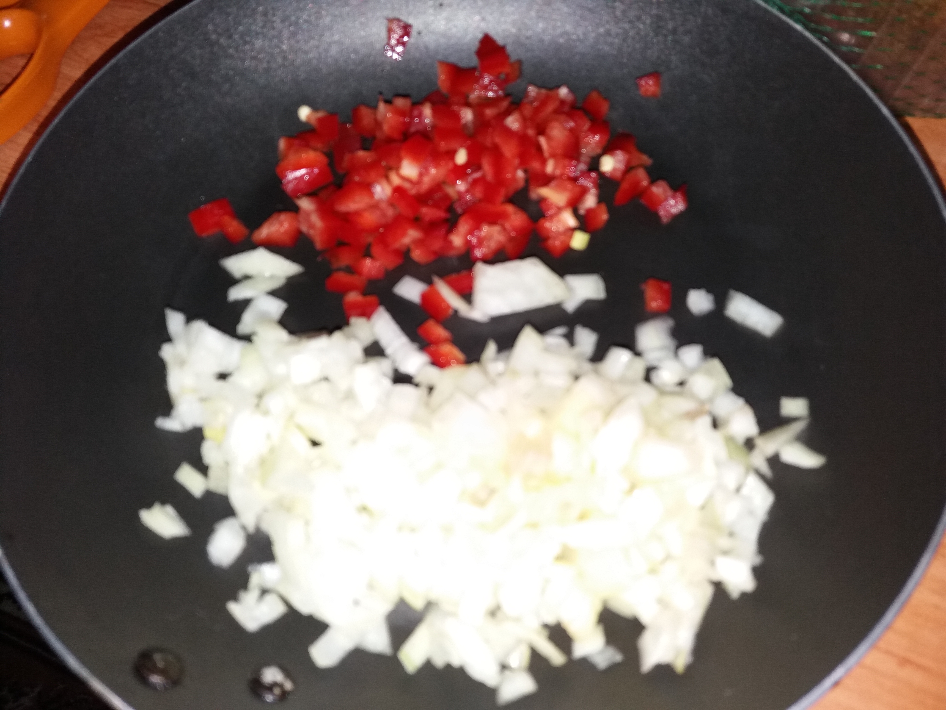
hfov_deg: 63.4
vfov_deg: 49.7
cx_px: 473
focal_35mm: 28
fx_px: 765
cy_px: 355
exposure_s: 1/108
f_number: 1.9
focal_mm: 3.7
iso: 64
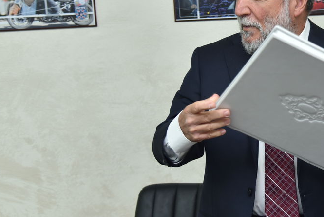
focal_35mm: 80
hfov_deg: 24.4
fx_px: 720
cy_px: 74
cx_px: 311
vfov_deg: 17.0
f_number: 4
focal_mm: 38
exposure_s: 1/160
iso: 500
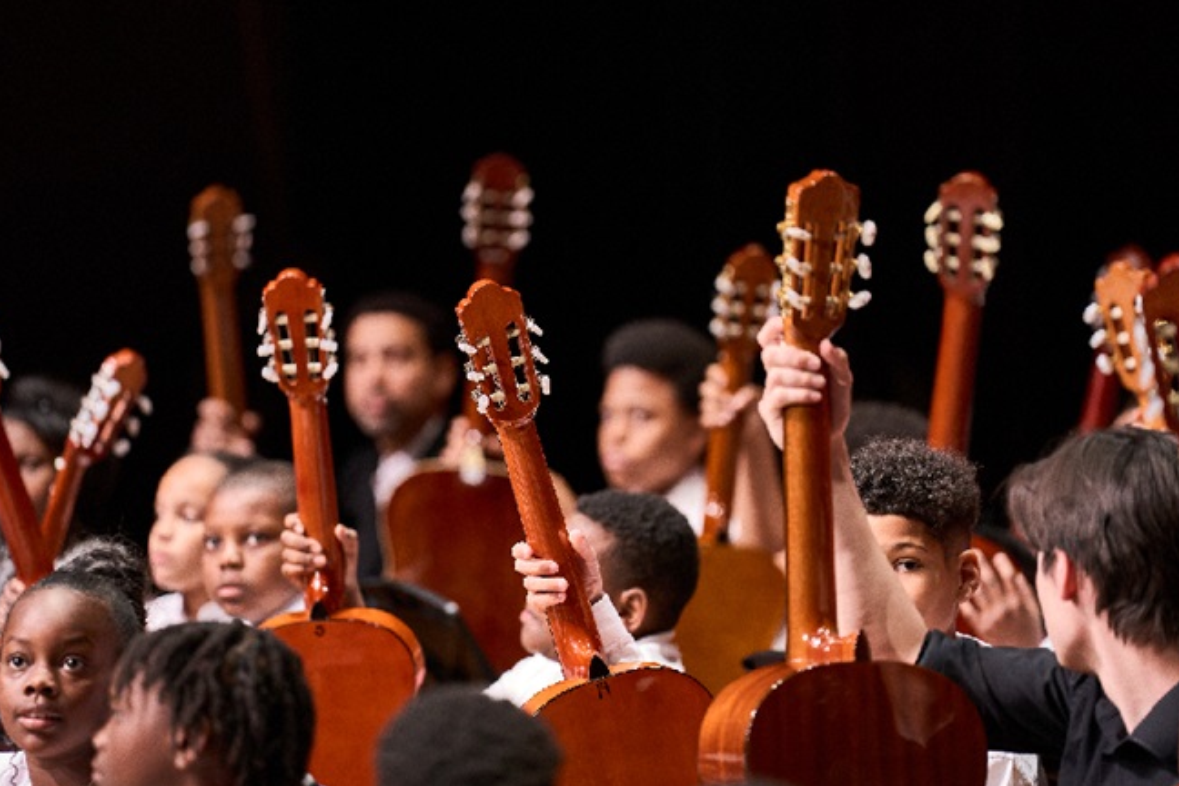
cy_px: 393
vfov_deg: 6.3
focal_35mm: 219
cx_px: 548
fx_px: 7172
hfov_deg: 9.4
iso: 2000
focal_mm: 182
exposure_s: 1/200
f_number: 2.8
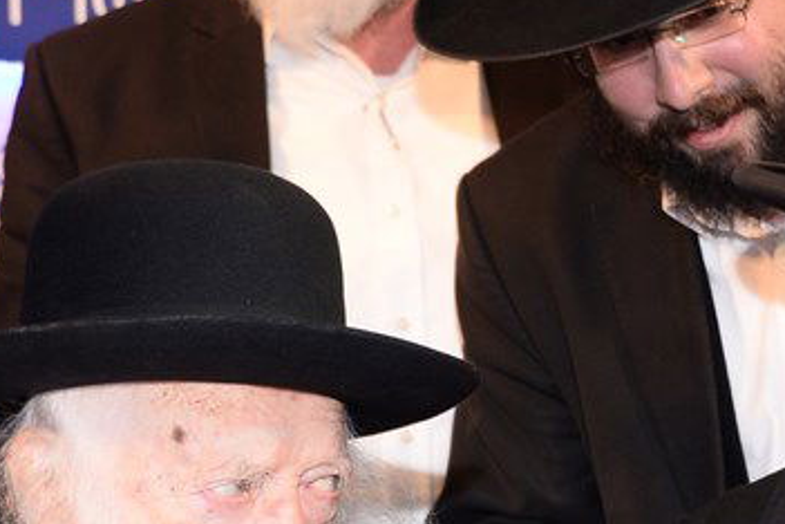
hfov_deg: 12.5
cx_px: 579
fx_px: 3576
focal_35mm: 164
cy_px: 472
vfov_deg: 8.3
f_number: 5
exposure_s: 1/100
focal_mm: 50
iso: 1000
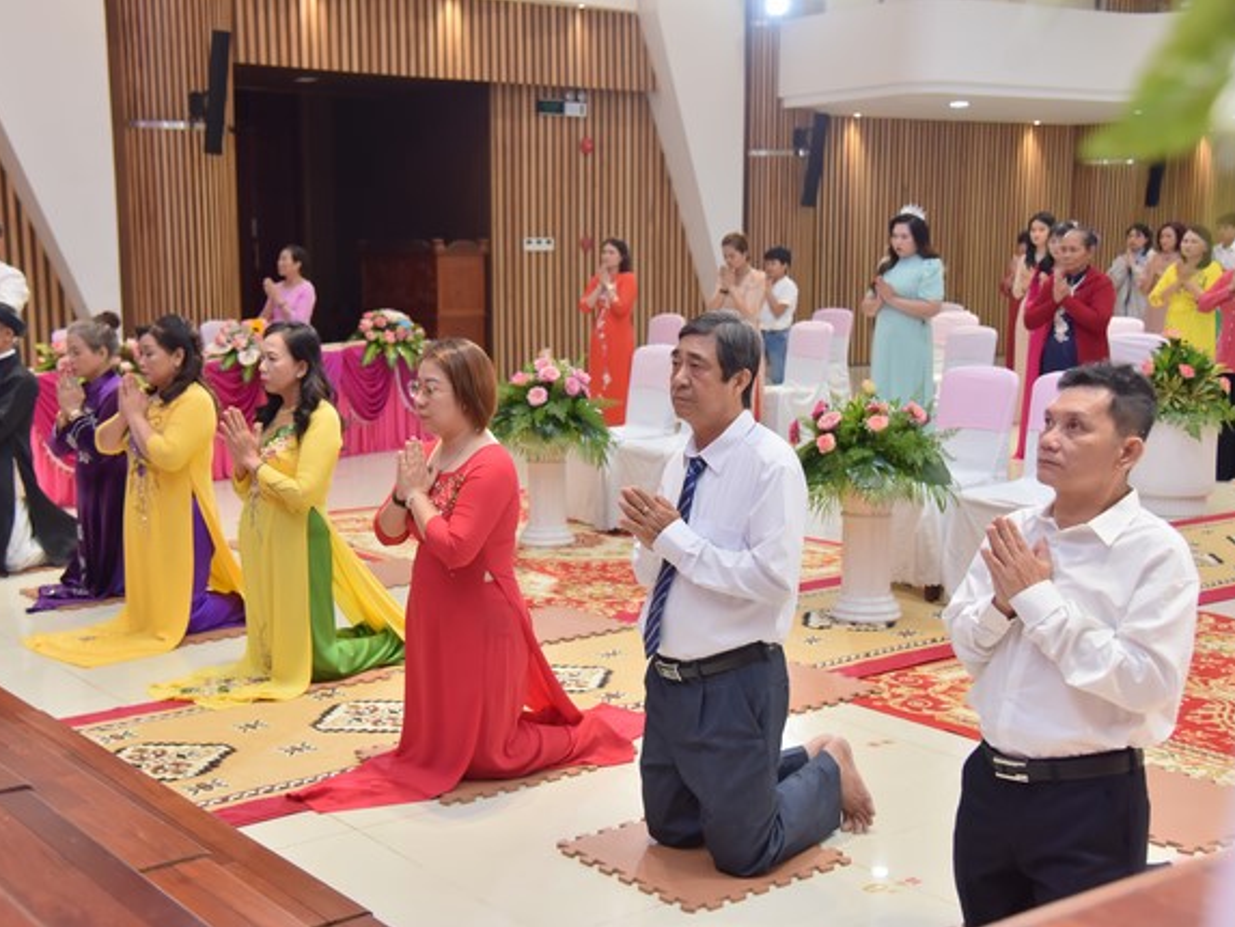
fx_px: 1713
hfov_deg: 39.6
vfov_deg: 30.3
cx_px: 554
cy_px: 466
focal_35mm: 48
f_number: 5
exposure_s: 1/160
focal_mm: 44
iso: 1000
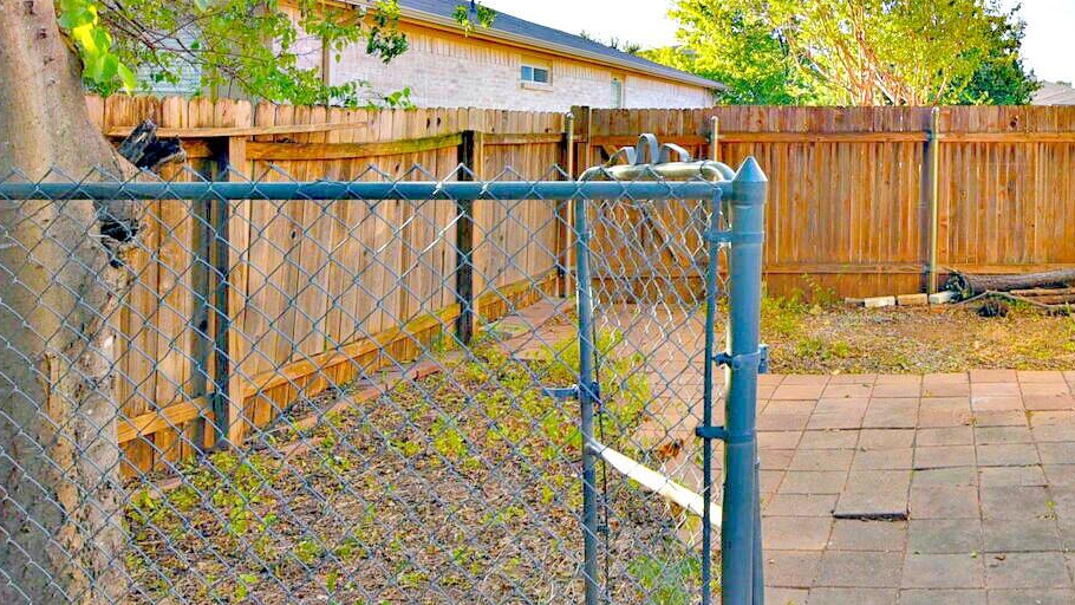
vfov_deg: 34.7
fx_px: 941
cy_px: 138
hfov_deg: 53.9
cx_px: 912
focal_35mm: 33
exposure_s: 1/250
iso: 280
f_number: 8
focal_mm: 14
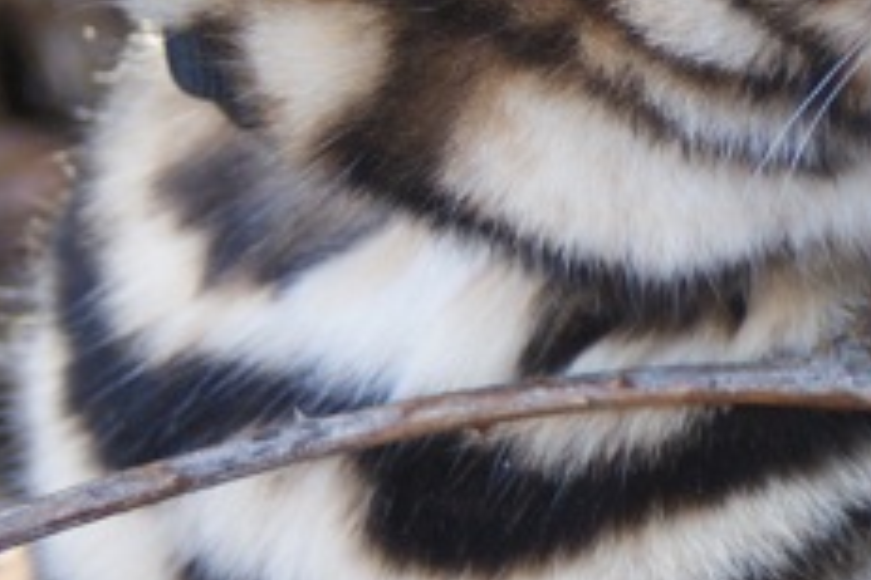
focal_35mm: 363
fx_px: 8782
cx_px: 1169
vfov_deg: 3.8
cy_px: 154
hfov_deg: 5.6
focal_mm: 70
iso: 400
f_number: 5.6
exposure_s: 1/125
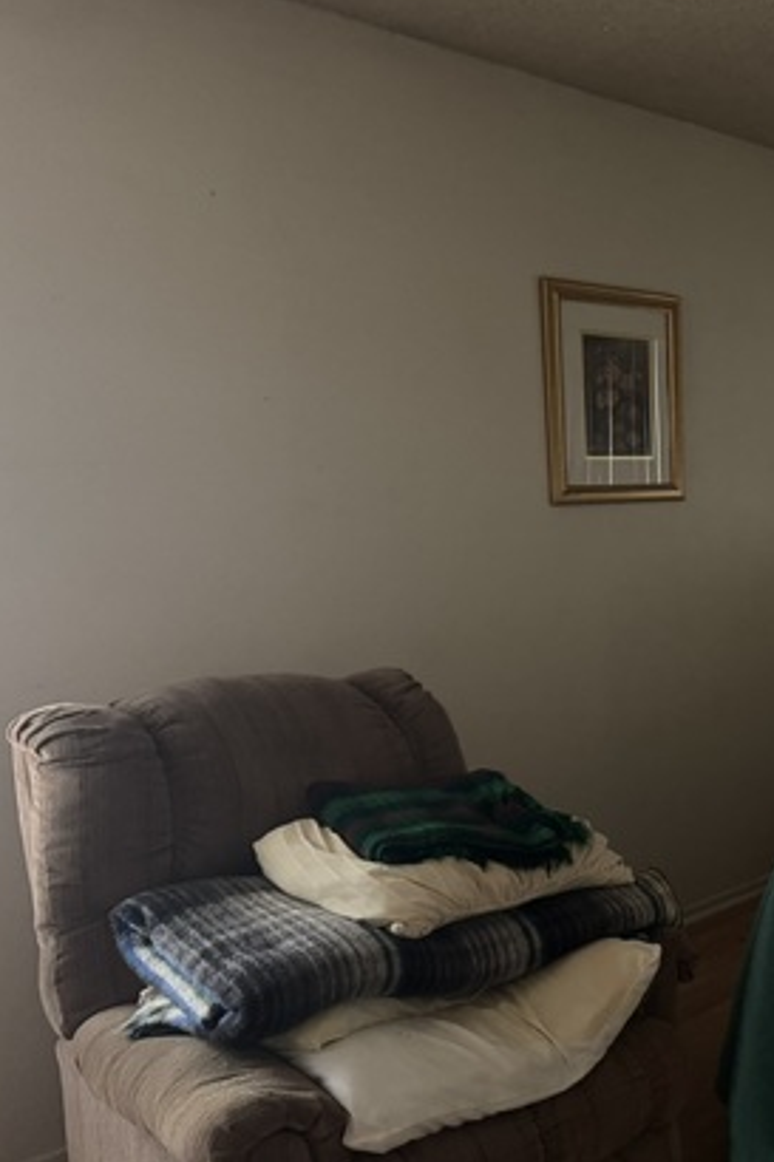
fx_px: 1259
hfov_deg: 29.9
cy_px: 624
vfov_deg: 49.5
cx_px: 899
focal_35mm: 39
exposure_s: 1/30
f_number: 1.78
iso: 1000
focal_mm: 6.76
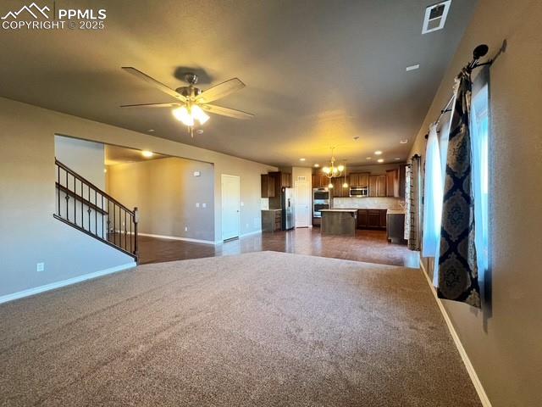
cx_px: 271
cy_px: 204
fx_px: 204
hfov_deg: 106.2
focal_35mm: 13
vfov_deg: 89.9
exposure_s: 1/60
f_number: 1.8
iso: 250
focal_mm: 1.57
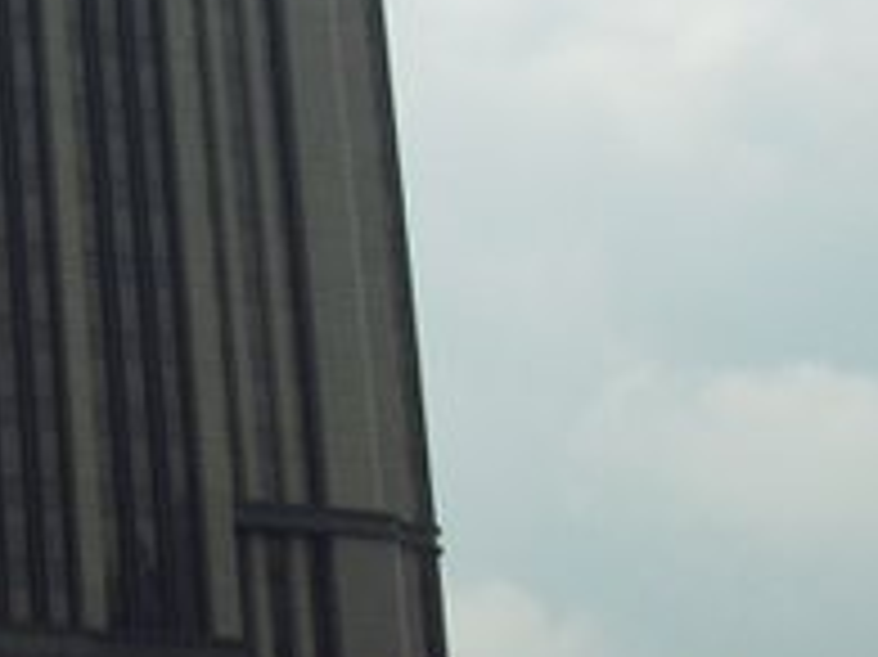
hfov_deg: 12.1
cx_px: -405
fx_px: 3954
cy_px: 54
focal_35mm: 156
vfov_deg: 9.5
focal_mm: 6.2
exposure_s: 1/400
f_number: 8
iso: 100
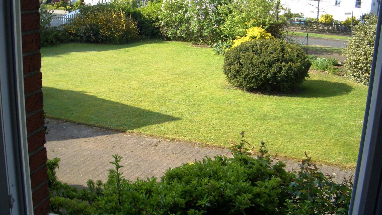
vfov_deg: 30.4
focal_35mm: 39
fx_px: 395
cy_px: 103
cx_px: 190
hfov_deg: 51.6
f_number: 2.6
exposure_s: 1/800
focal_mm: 5.8
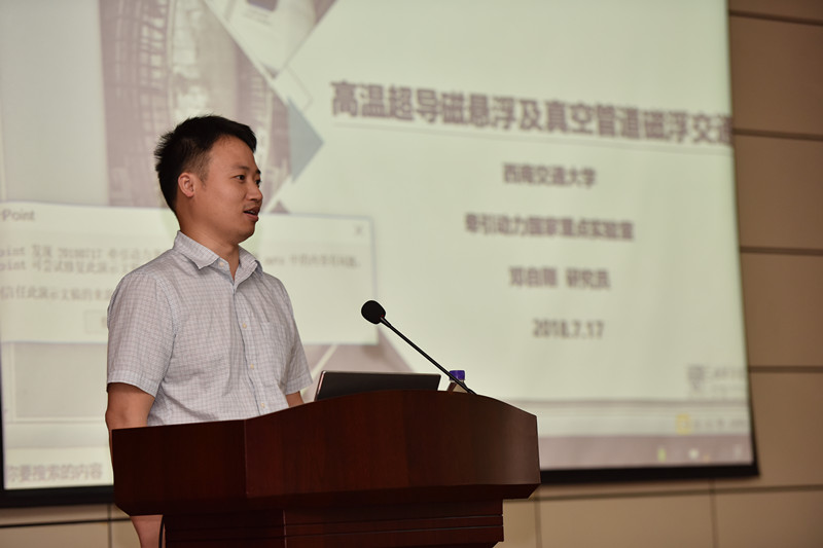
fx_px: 2788
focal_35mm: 122
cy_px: 274
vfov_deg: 11.2
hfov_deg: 16.8
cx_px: 412
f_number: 2.8
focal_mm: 122
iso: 500
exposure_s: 1/125
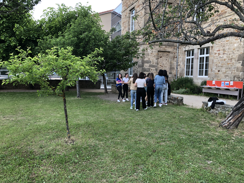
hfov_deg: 63.4
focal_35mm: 28
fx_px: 197
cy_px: 92
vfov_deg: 49.7
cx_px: 122
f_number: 1.8
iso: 64
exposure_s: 1/120
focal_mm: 4
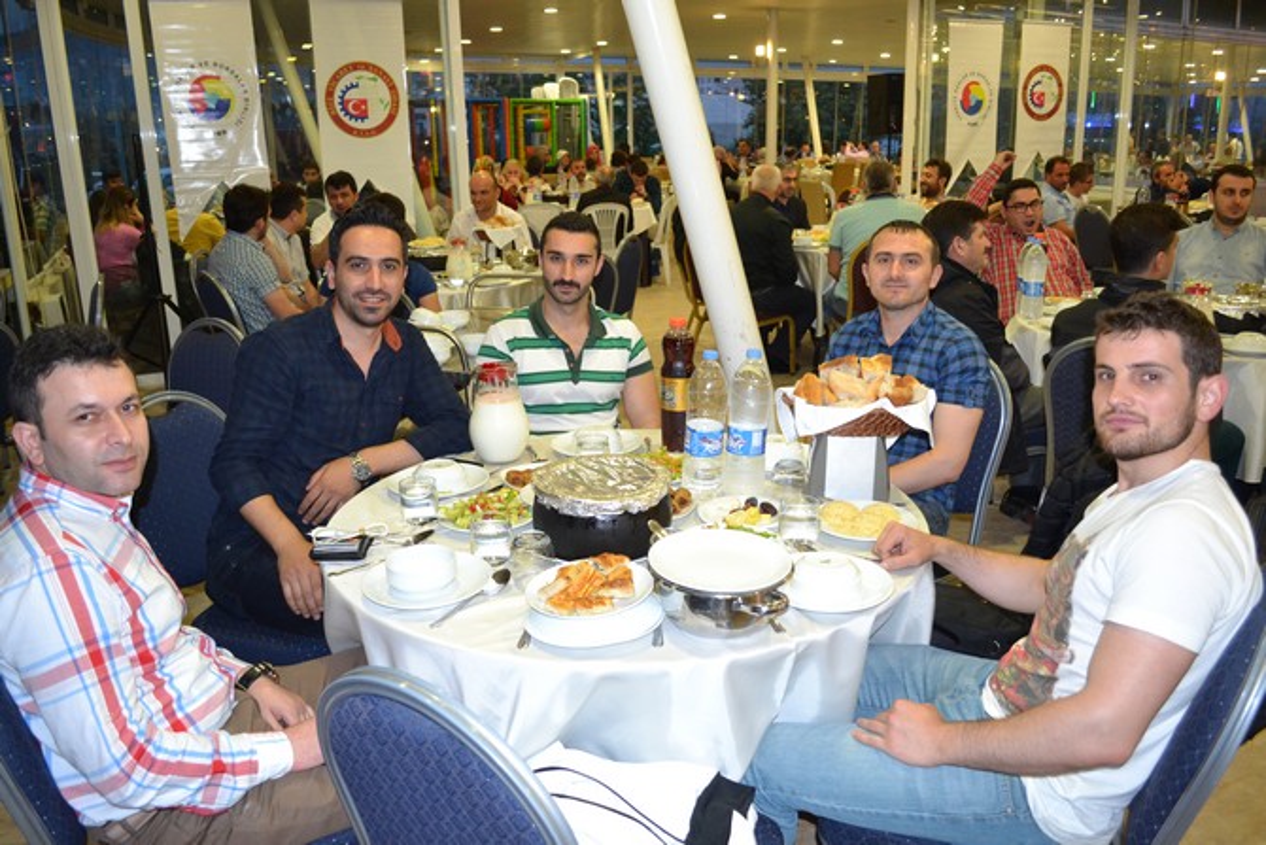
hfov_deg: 67.4
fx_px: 950
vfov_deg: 48.0
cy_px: 422
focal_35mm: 27
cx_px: 633
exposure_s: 1/60
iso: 1600
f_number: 3.5
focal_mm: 18
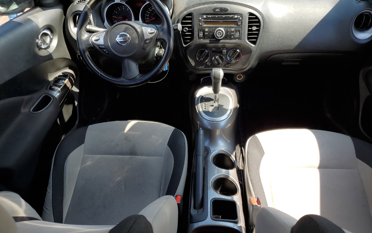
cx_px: 184
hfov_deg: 66.5
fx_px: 284
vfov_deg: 44.5
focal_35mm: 28
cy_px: 113
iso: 50
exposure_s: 1/500
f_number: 1.5
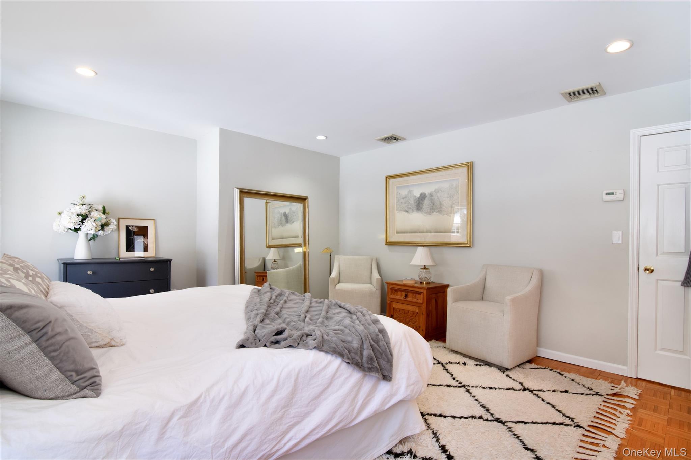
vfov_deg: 72.0
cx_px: 346
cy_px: 230
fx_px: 317
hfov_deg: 95.0
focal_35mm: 16
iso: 640
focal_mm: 11
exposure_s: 1/40
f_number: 11
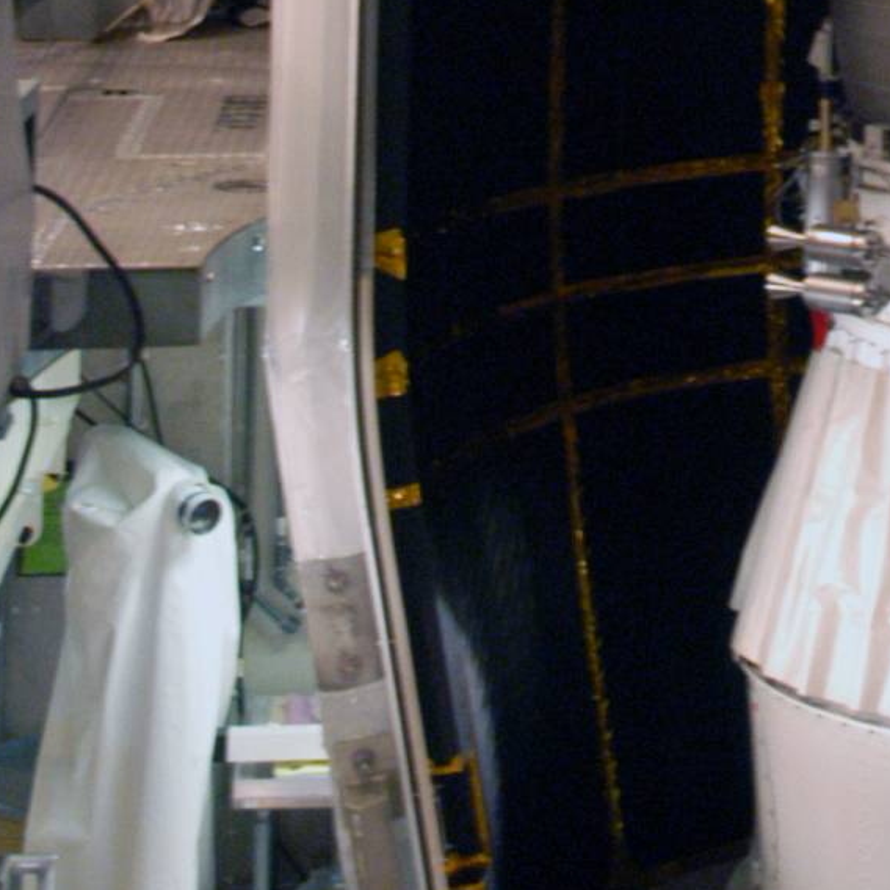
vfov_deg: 11.9
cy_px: -696
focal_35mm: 135
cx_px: 1197
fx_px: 3927
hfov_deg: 12.5
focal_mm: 20
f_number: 5.6
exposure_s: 1/4
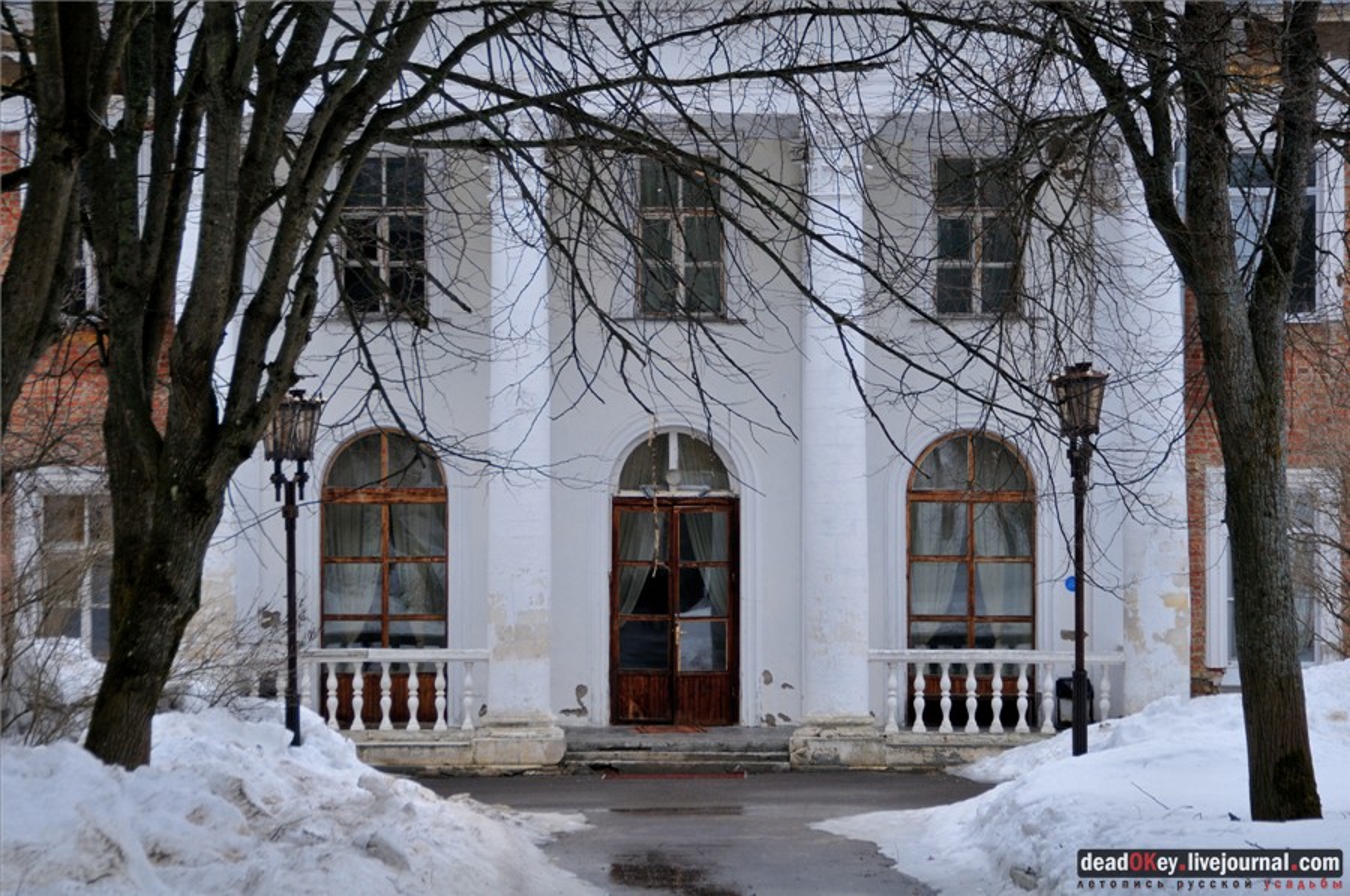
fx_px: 4380
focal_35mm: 117
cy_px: 448
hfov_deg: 17.5
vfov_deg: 11.7
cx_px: 675
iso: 320
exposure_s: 1/320
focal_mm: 78
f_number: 5.6
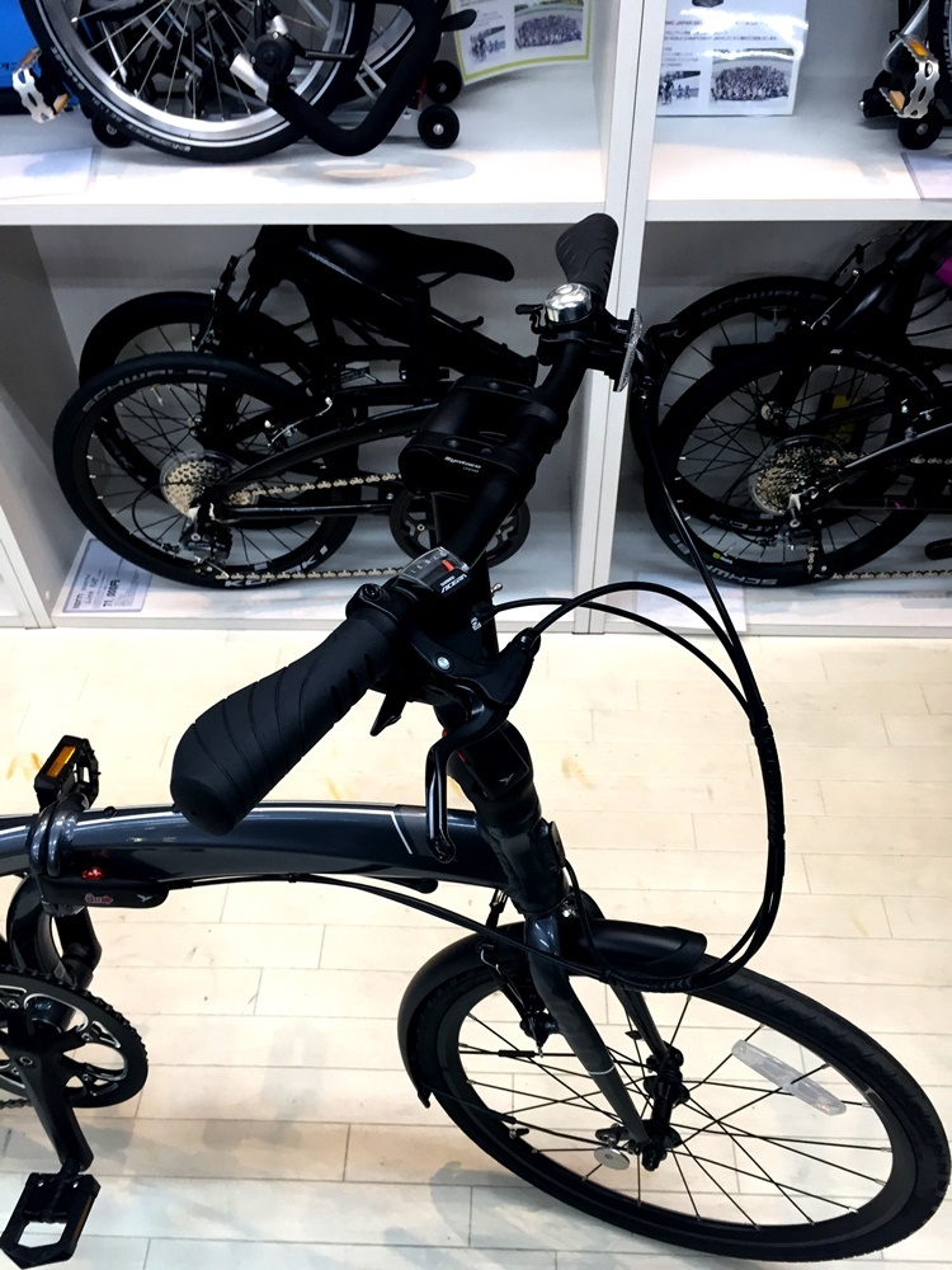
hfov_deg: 48.2
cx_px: 476
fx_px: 1063
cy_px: 635
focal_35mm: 29
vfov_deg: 61.7
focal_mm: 4.15
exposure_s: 1/33
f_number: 2.2
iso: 50
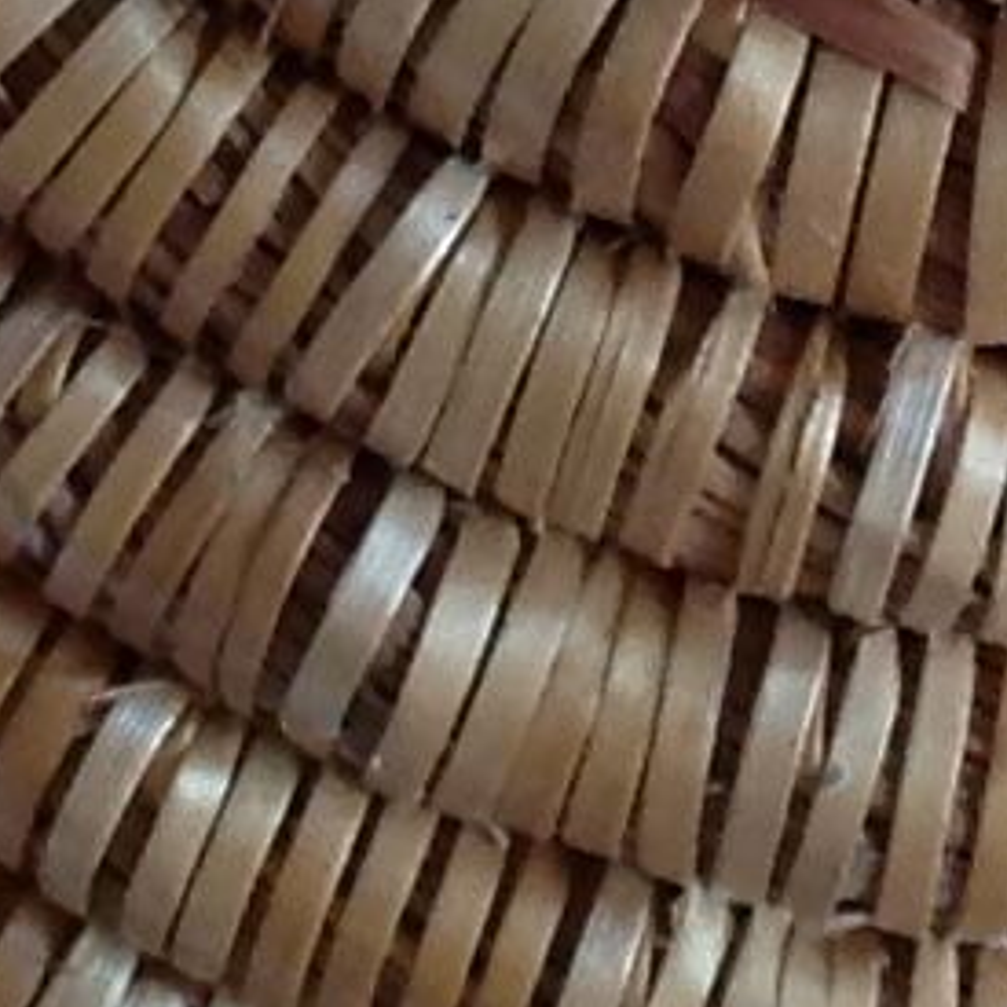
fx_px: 9577
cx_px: 736
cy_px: -1212
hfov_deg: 6.0
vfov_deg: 5.8
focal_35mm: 291
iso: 100
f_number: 2.4
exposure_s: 1/15
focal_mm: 4.28
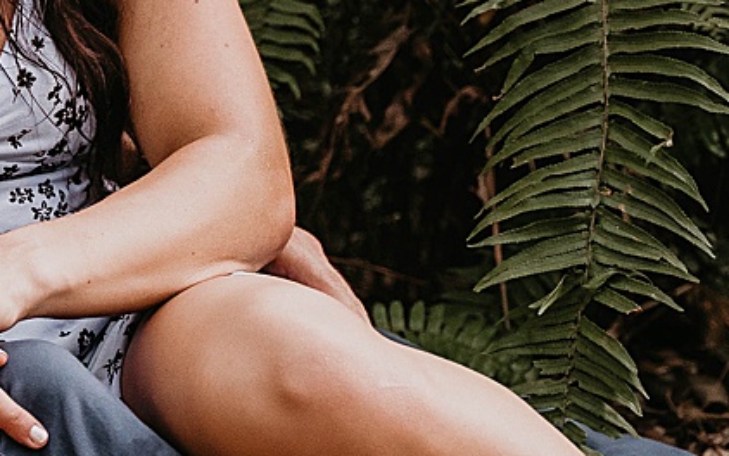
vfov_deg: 6.4
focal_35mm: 205
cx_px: 121
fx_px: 4074
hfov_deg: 10.2
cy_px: 58
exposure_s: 1/250
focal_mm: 53
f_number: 2.8
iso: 1250
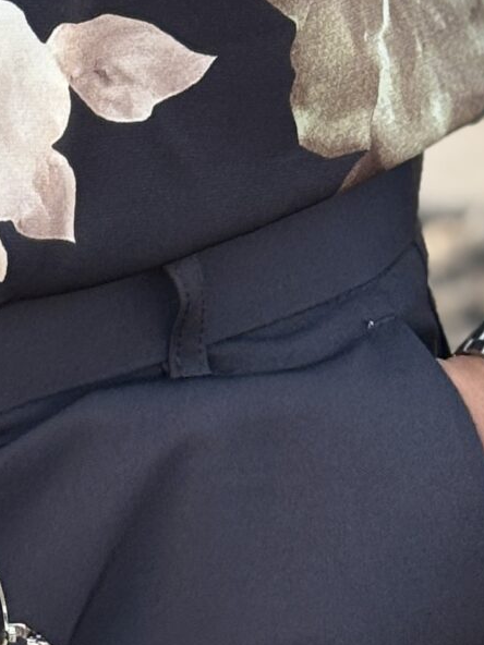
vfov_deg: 8.6
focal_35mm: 225
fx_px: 4195
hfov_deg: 6.5
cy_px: -257
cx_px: -164
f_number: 1.6
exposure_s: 1/81
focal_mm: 5.96
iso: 50
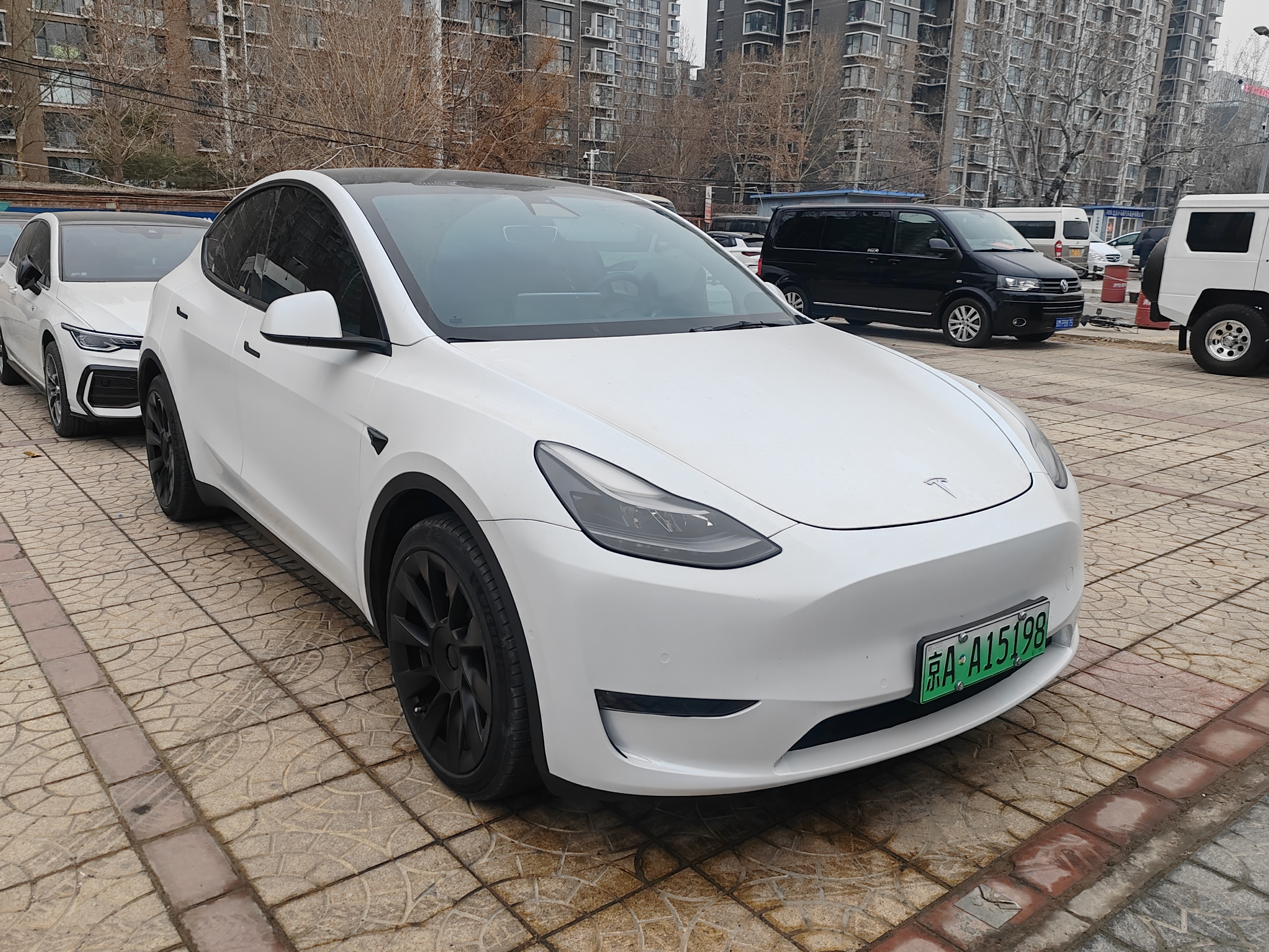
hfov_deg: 63.4
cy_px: 468
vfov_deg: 49.7
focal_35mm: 28
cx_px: 612
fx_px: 1026
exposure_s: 1/100
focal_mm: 6.14
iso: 160
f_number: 1.8
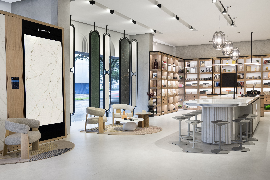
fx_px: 255
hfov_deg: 55.8
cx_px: 135
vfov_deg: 38.9
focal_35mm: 34
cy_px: 90
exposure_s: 1/3
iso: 320
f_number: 8
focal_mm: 23
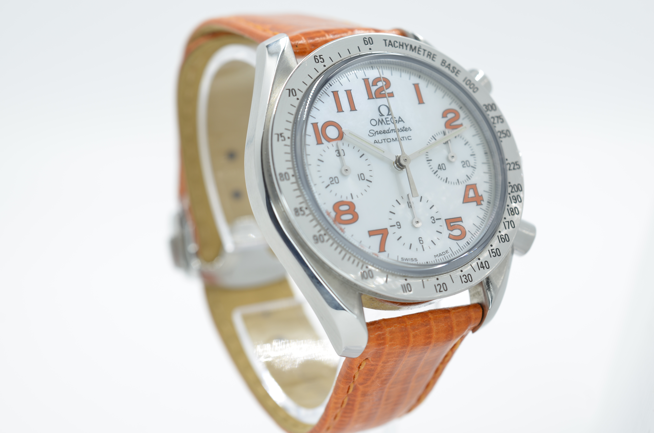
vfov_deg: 22.5
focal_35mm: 60
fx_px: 1088
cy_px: 216
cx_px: 327
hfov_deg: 33.5
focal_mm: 40
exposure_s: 1/50
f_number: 8
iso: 100
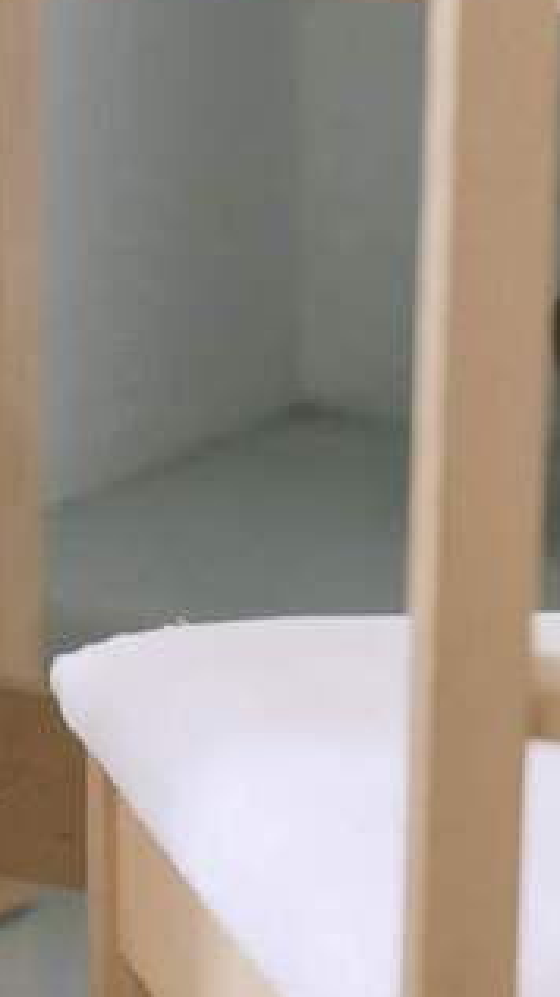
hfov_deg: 4.6
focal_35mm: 261
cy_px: -483
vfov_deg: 8.1
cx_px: -626
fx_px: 6899
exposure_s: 1/125
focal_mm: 50
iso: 320
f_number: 2.5
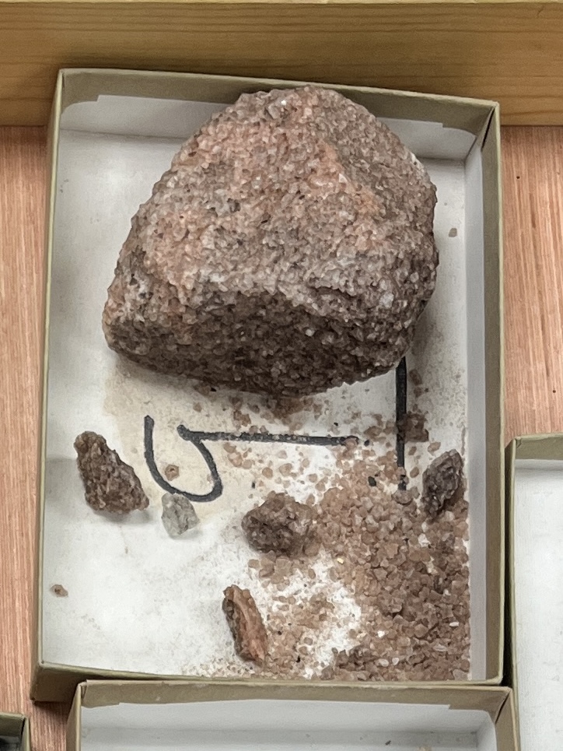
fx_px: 564
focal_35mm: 26
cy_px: 376
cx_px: 282
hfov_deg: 53.1
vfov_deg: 67.3
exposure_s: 1/120
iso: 64
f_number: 1.6
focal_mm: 5.1
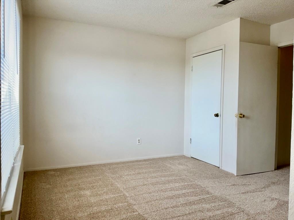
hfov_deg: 65.3
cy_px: 110
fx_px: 229
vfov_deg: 51.4
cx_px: 147
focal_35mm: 27
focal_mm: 3
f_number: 1.8
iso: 20
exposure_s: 1/120
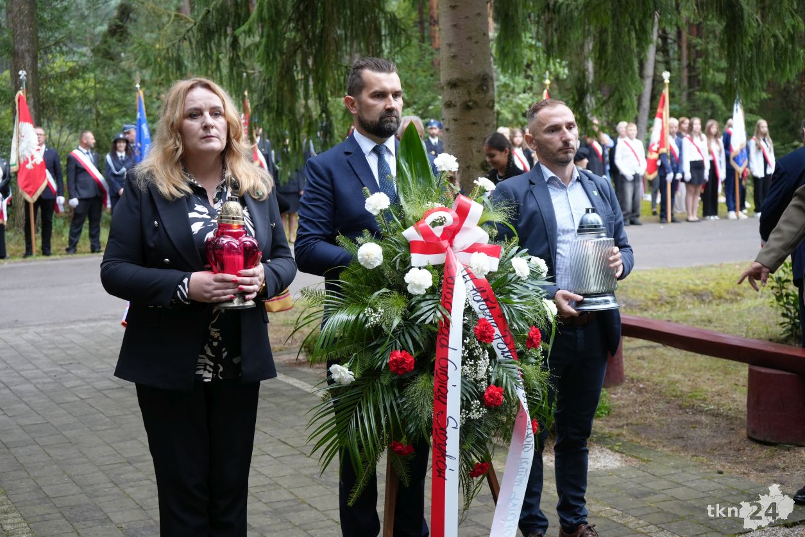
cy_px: 268
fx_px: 1163
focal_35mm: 52
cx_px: 395
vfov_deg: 26.0
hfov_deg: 38.2
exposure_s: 1/160
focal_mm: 51
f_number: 4.5
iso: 1000
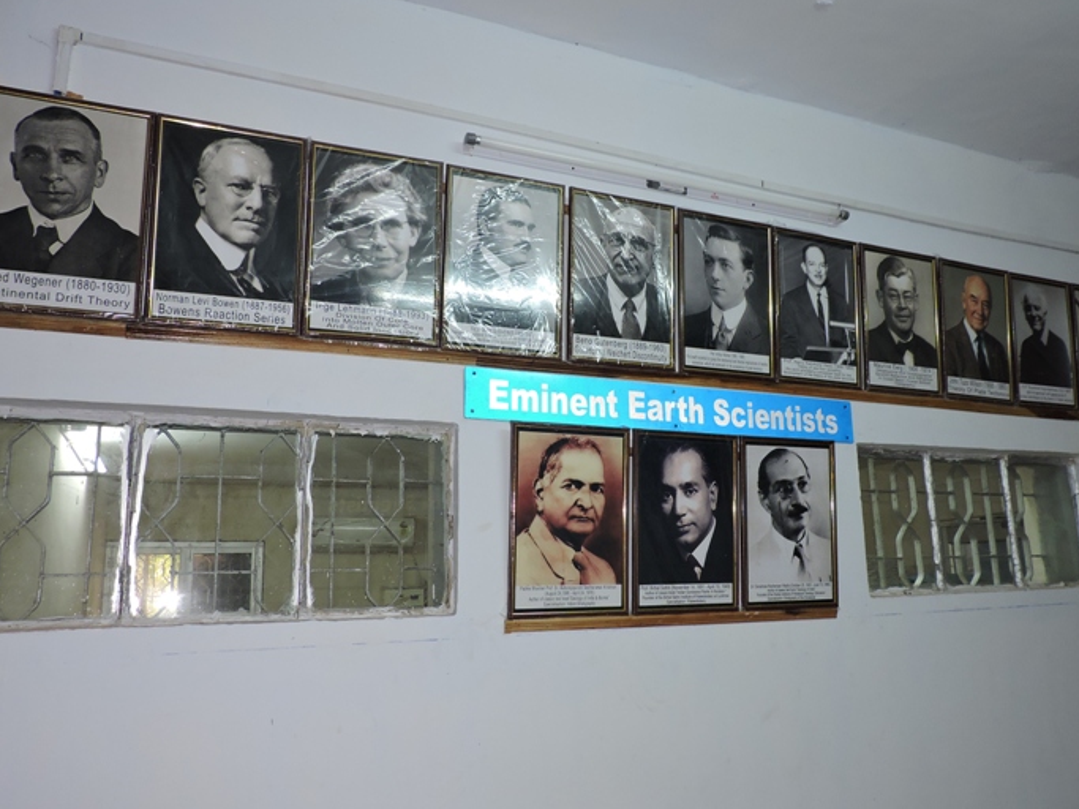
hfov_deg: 65.3
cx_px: 569
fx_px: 841
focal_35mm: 27
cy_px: 409
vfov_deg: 51.3
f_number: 3
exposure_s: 1/30
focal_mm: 4.3
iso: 200
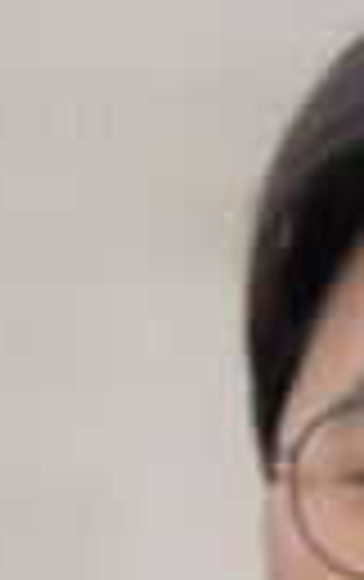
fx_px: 18382
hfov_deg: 1.1
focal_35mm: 1162
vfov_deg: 1.8
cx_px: -1020
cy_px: 1057
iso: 200
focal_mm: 105
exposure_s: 1/160
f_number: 4
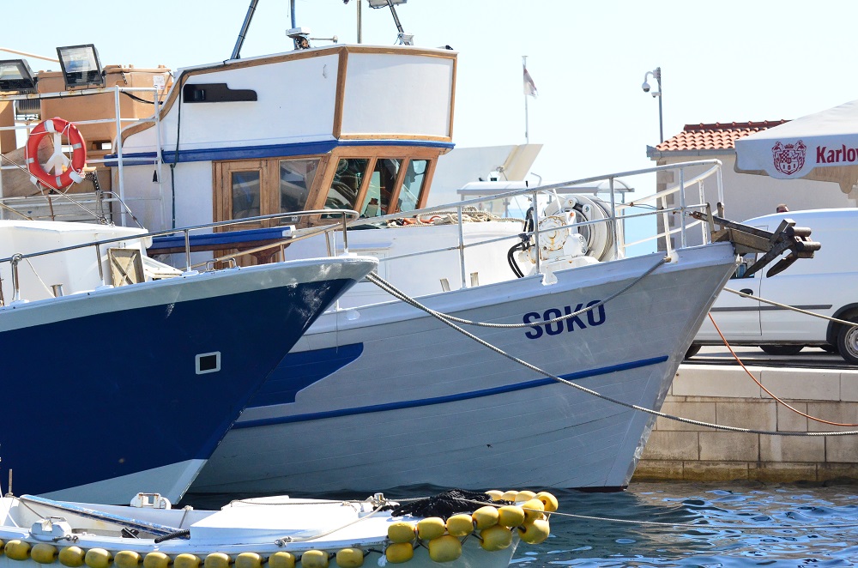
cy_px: 284
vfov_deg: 9.3
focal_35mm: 147
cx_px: 429
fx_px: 3496
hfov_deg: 14.0
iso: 2000
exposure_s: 1/6400
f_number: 5.6
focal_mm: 98
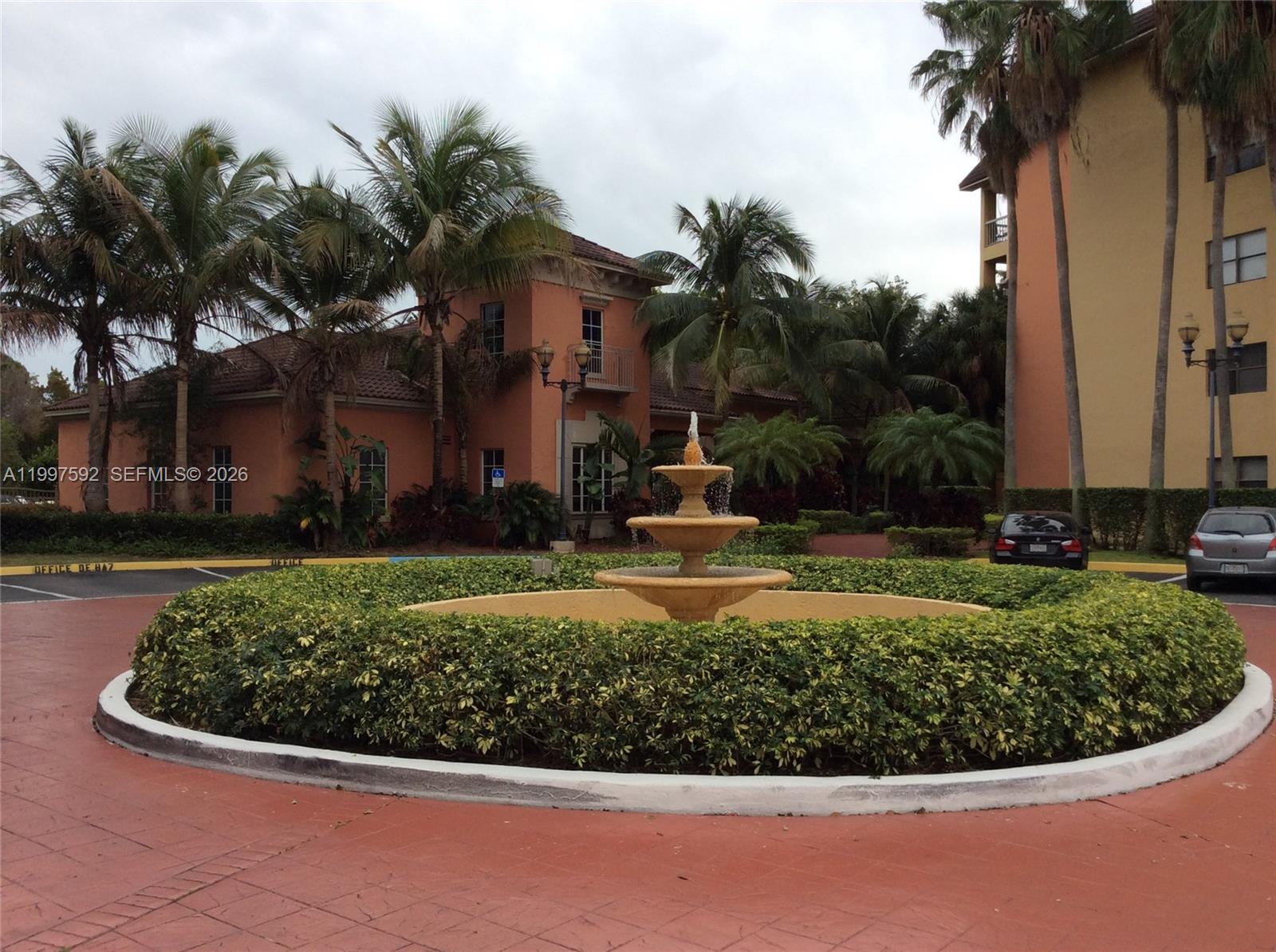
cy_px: 476
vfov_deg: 44.0
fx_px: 1177
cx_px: 638
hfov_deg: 56.9
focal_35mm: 32
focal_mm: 3.3
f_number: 2.4
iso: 32
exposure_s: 1/829
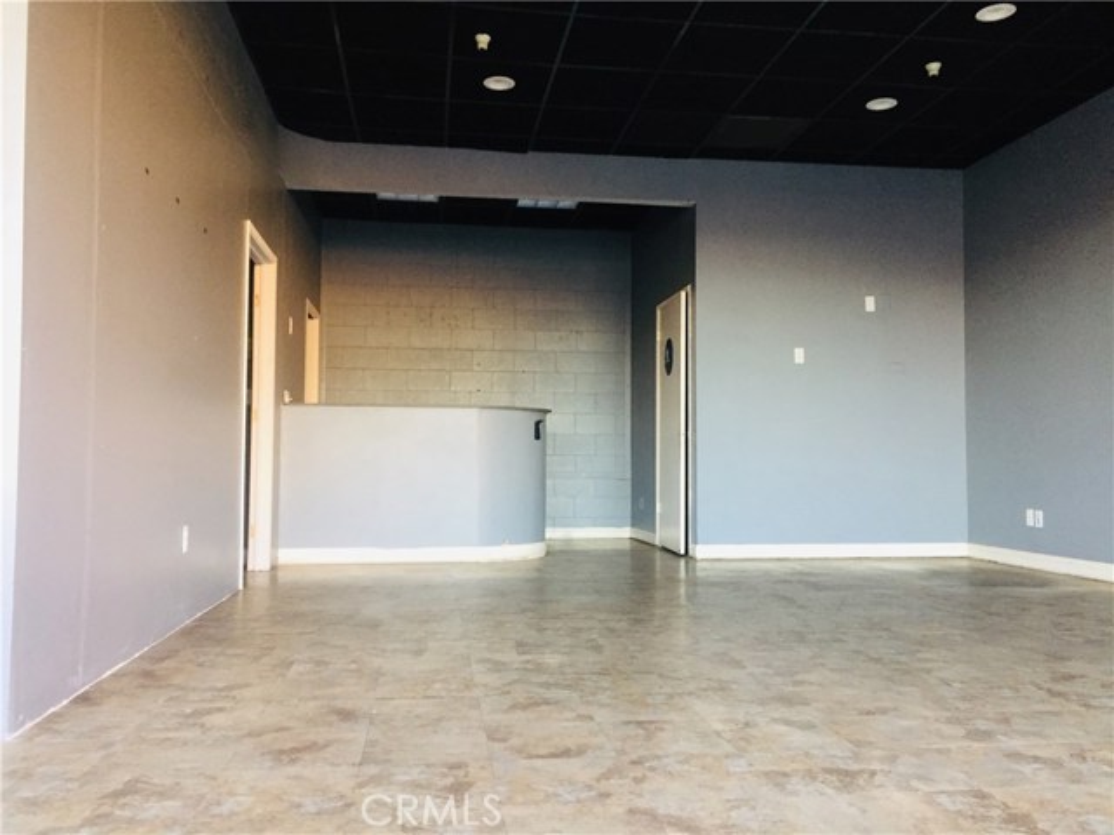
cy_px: 418
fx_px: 933
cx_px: 557
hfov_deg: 61.7
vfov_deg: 48.2
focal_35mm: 29
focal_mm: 4.15
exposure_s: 1/30
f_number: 2.2
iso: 125
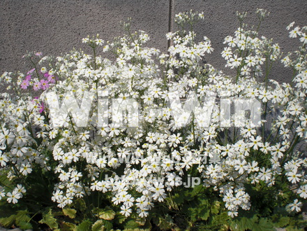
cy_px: 116
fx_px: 337
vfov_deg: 37.7
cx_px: 154
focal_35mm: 38
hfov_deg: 49.0
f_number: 5.6
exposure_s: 1/800
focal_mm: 6.3
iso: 64
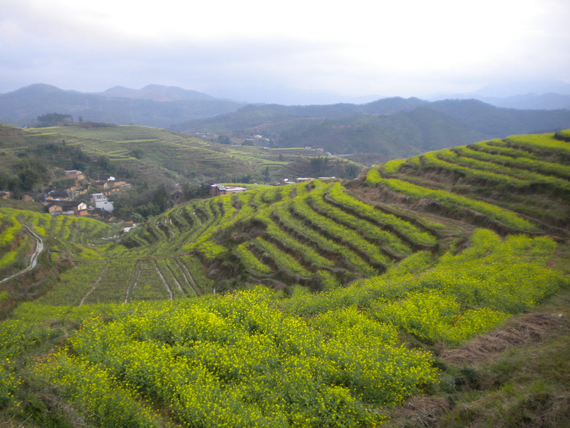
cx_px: 285
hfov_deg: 52.6
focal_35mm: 35
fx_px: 576
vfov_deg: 40.7
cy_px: 214
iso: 80
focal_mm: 6.3
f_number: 3.1
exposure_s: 1/169
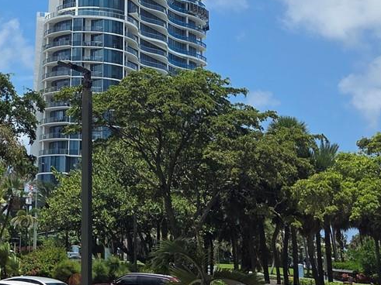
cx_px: -17
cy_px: -76
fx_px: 825
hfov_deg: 24.6
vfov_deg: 18.4
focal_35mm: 75
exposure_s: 1/6412
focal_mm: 5.4
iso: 80
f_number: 1.8
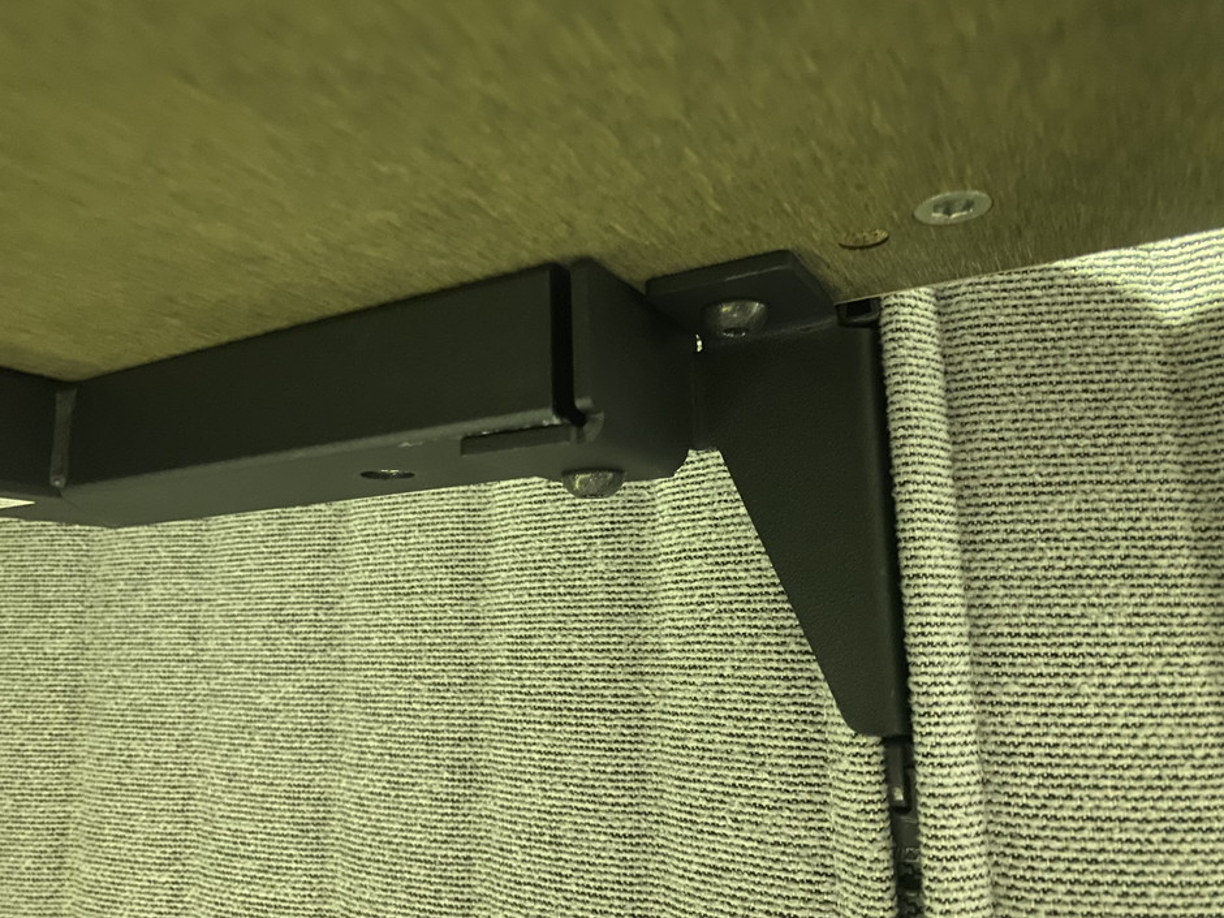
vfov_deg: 53.1
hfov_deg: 67.3
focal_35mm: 26
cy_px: 459
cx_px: 612
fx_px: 919
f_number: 1.8
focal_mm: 4.25
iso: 1000
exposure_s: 1/17
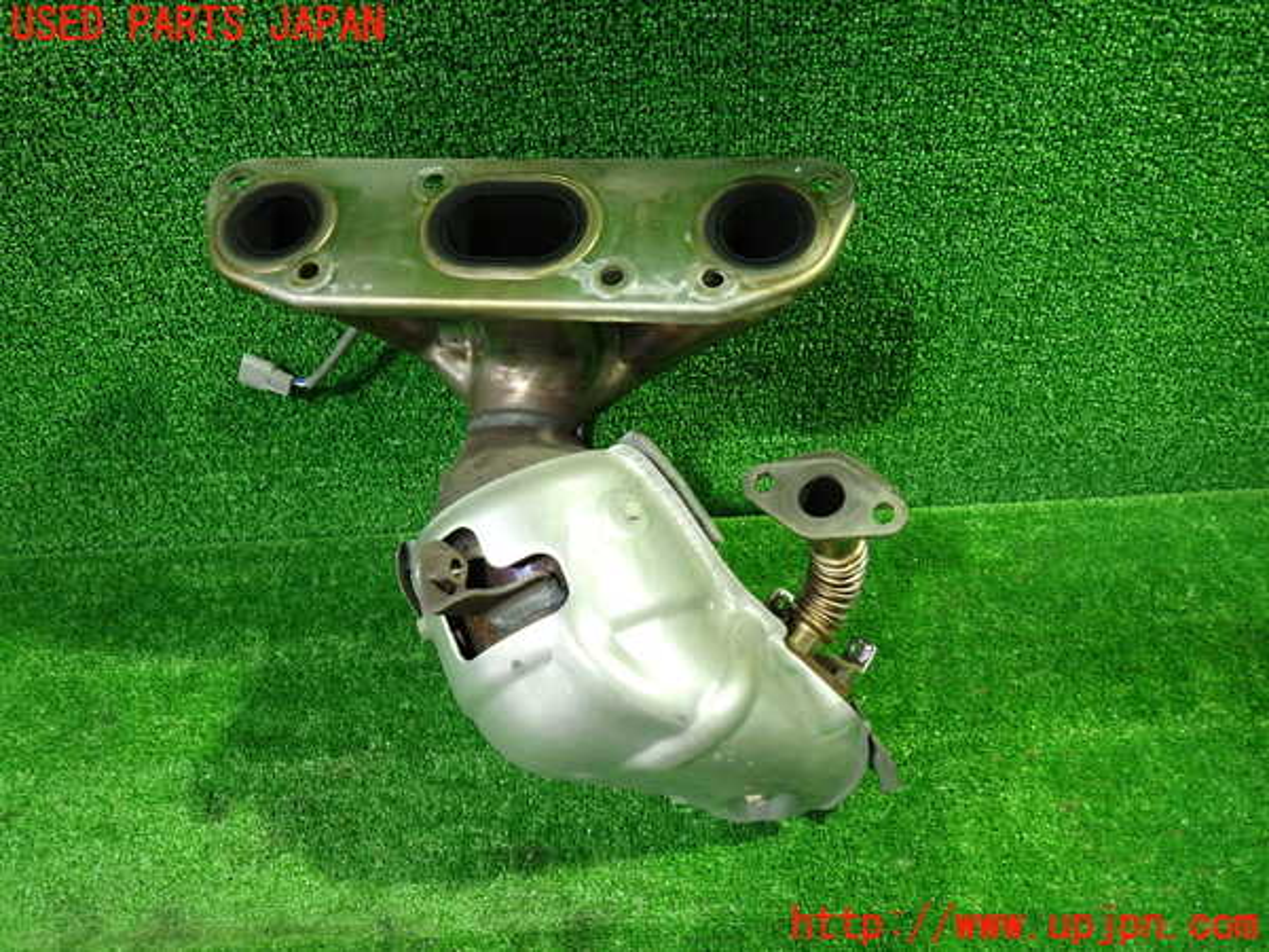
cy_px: 476
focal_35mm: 25
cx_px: 634
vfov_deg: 54.9
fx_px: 916
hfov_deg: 69.4
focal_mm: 4.5
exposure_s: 1/30
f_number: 2
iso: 640
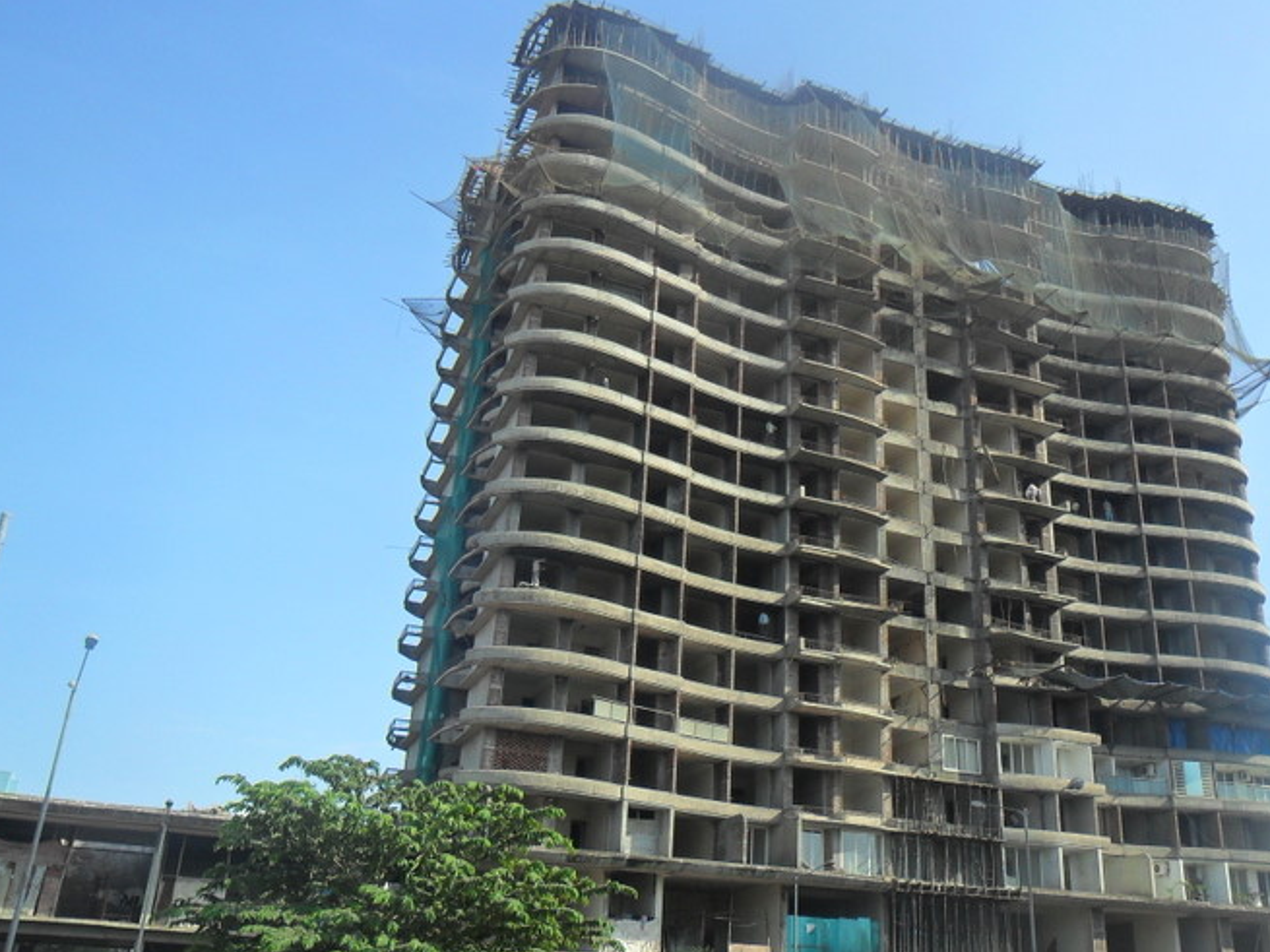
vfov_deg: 42.9
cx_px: 721
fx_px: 1210
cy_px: 483
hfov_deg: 55.2
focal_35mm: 33
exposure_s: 1/750
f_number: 3.5
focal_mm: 4.9
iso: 100
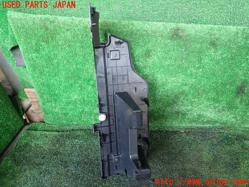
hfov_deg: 69.4
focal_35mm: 25
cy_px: 94
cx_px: 124
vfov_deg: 54.9
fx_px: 180
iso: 200
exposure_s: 1/50
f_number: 2
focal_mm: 4.5
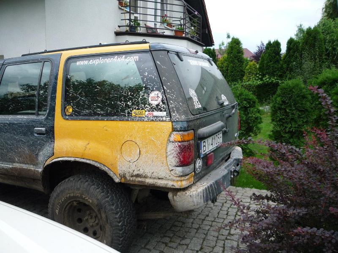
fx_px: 293
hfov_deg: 60.0
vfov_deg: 46.8
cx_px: 169
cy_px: 126
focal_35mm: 30
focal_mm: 5.2
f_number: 3.3
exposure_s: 1/30
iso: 125
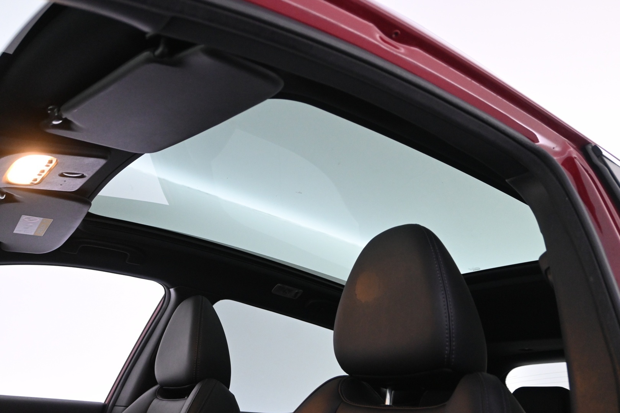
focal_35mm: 33
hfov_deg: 57.2
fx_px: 568
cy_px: 206
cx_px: 310
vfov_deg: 40.0
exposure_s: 1/60
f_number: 4
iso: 3200
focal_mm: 22
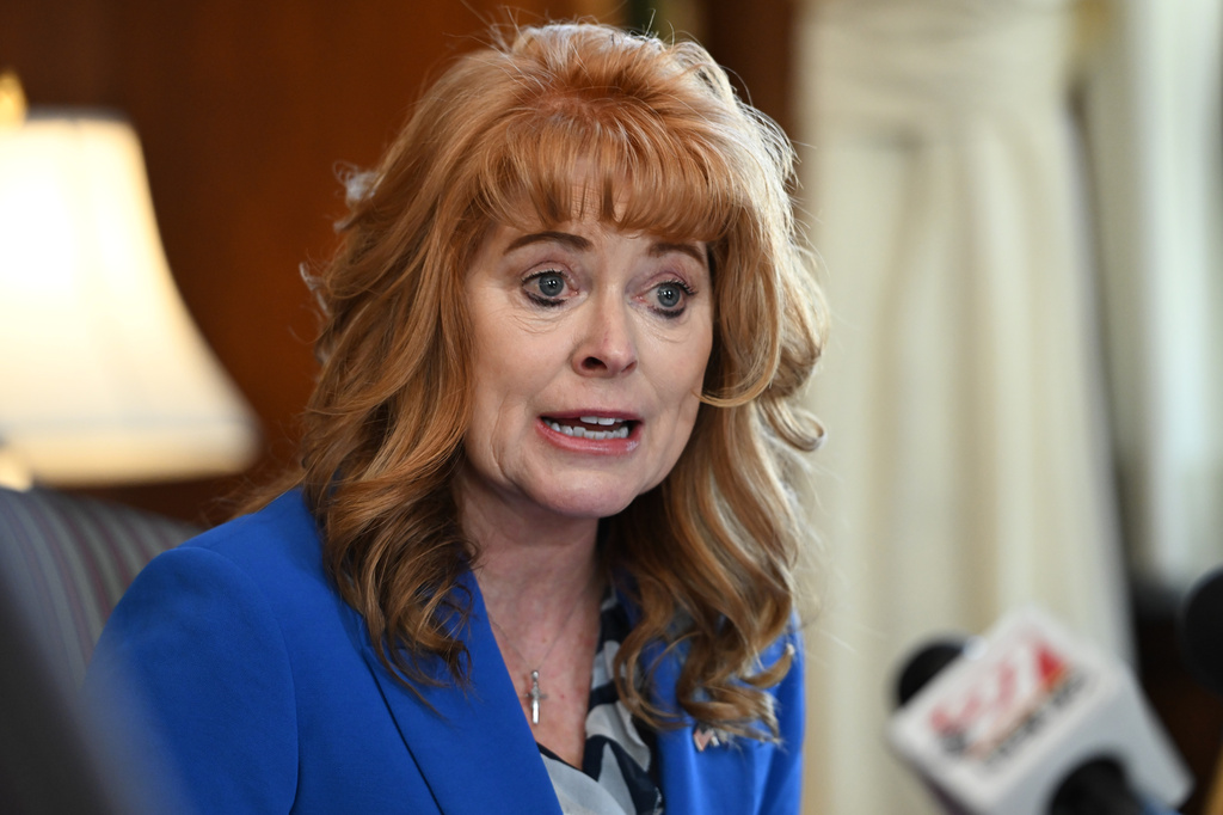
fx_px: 6282
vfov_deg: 7.4
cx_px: 612
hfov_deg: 11.1
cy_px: 408
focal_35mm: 185
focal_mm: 185
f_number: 2.8
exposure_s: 1/160
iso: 2000
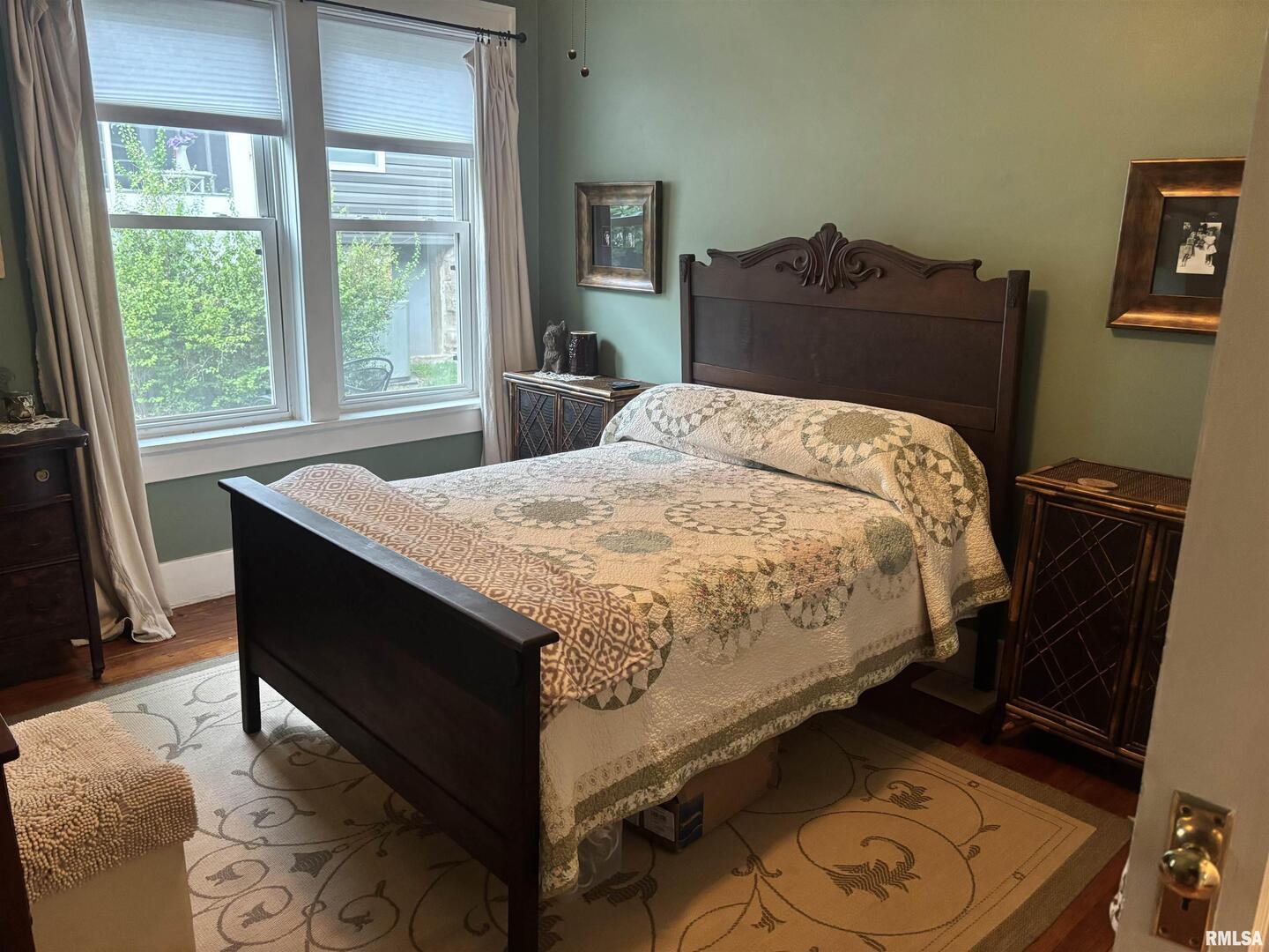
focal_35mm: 26
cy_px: 476
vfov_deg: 53.1
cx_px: 634
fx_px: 953
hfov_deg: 67.3
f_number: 1.6
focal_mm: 5.96
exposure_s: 1/60
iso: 400
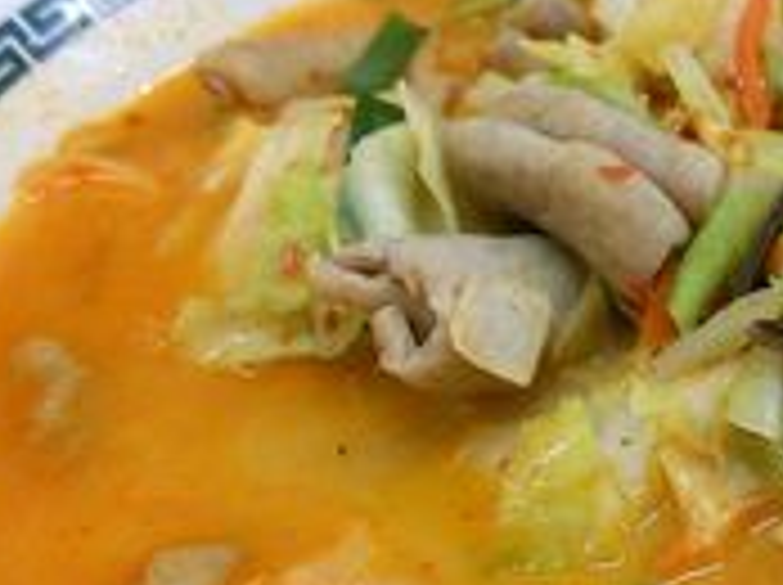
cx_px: 693
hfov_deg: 27.3
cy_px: 446
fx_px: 1559
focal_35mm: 69
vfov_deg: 21.1
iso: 125
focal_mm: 4.06
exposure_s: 1/100
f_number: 1.94
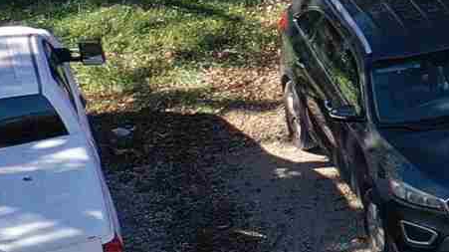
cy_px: -267
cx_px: 1392
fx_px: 2380
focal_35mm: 200
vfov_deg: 5.9
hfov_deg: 8.7
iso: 100
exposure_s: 1/30
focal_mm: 10.26
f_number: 2.8
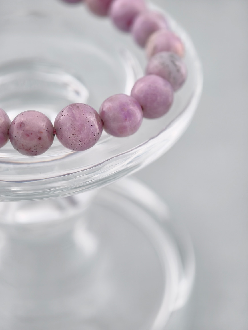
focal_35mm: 85
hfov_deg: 17.4
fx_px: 810
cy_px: 165
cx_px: 124
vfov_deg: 23.0
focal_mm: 22.48
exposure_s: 1/160
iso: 125
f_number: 2.67
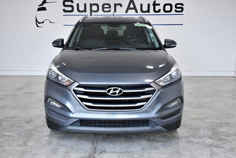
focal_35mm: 40
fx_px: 262
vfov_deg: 33.4
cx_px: 118
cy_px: 79
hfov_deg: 48.5
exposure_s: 1/400
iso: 2500
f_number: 10
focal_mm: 27
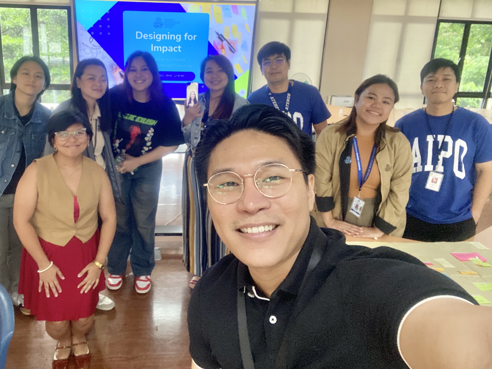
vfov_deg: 48.0
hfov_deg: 60.8
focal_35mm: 29
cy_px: 148
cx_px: 185
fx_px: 412
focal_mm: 2.71
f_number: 2.2
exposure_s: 1/40
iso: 400
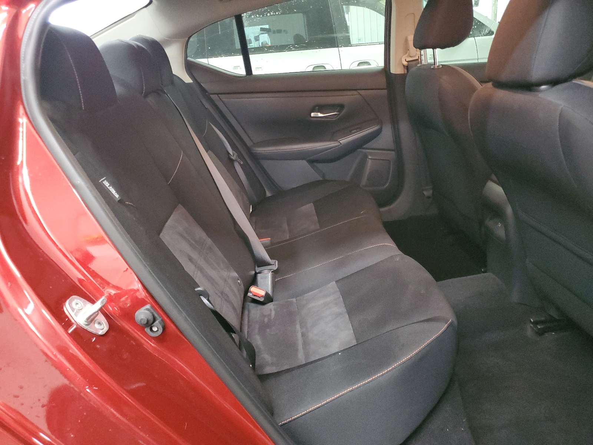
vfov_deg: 53.1
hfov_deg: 67.3
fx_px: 445
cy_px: 222
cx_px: 296
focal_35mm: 26
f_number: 1.5
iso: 541
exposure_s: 1/15
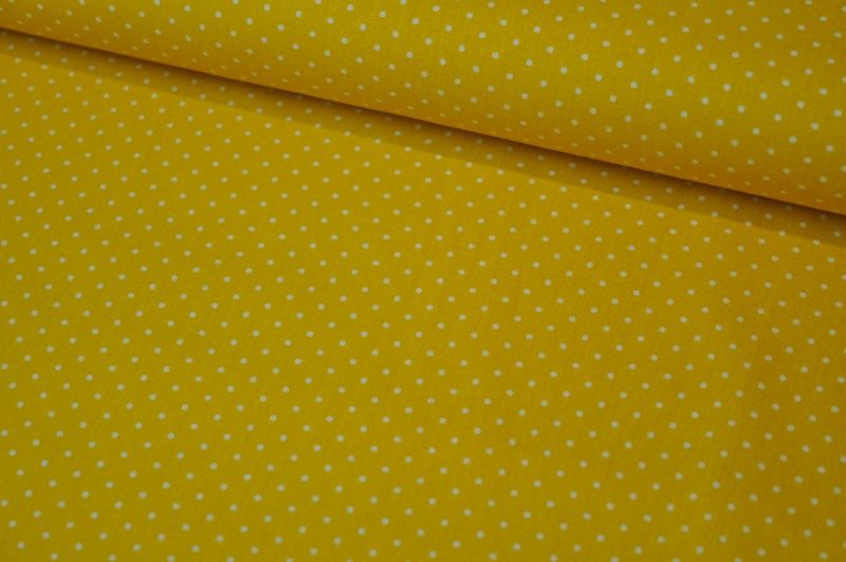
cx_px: 423
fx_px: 1690
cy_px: 281
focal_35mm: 72
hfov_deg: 28.1
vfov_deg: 18.9
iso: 400
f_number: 5.3
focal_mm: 48
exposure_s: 1/125
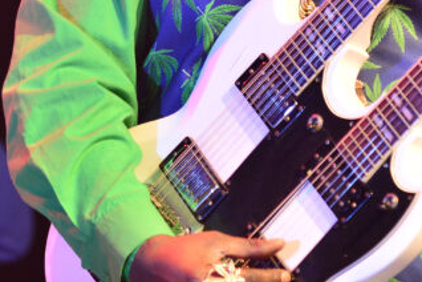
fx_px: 6048
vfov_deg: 2.7
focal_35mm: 516
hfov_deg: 4.0
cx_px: 316
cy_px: -129
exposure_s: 1/320
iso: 1250
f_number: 4
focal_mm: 160
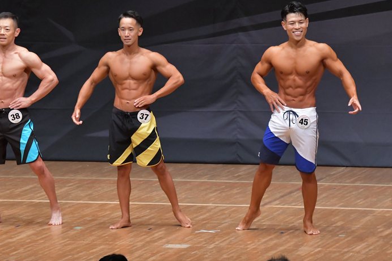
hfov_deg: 6.8
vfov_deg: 4.5
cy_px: 119
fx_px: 3298
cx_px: 174
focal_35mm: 303
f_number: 5.6
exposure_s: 1/400
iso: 6400
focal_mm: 180
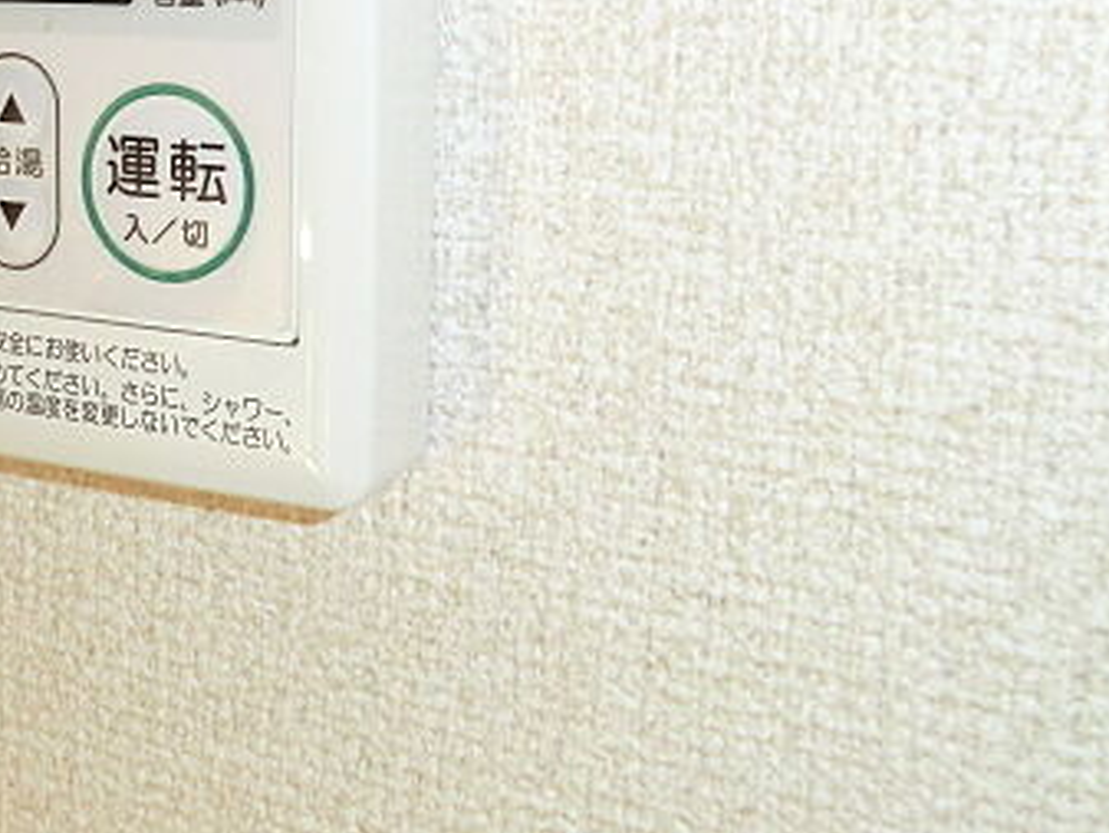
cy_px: 99
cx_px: 92
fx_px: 1763
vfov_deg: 25.8
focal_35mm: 55
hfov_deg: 33.0
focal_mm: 5.2
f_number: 3.5
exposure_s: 1/30
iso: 250
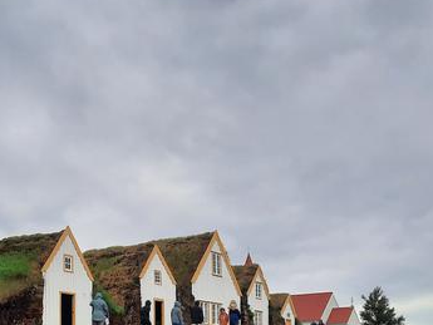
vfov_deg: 24.2
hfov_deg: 32.9
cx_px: 138
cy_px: 321
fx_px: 726
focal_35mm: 58
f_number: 2
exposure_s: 1/421
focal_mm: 4.6
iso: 32
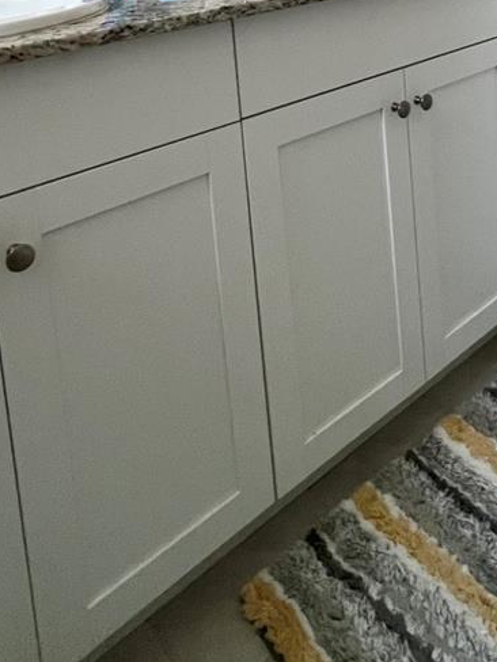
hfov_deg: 43.3
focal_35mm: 32
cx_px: 346
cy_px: -31
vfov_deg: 45.6
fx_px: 613
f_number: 1.8
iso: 320
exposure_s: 1/60
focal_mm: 1.57
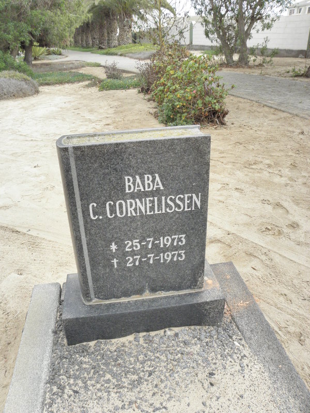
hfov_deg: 51.4
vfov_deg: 65.3
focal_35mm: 27
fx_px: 322
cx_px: 155
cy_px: 206
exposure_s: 1/320
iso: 200
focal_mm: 4.83
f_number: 5.6
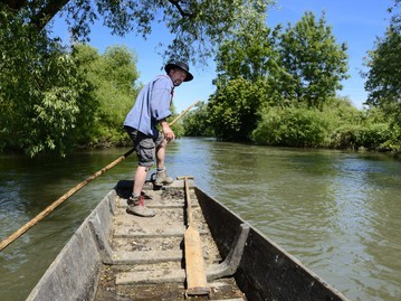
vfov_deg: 51.3
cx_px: 202
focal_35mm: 27
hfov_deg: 65.3
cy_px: 152
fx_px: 313
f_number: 9
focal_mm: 24
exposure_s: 1/250
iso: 200
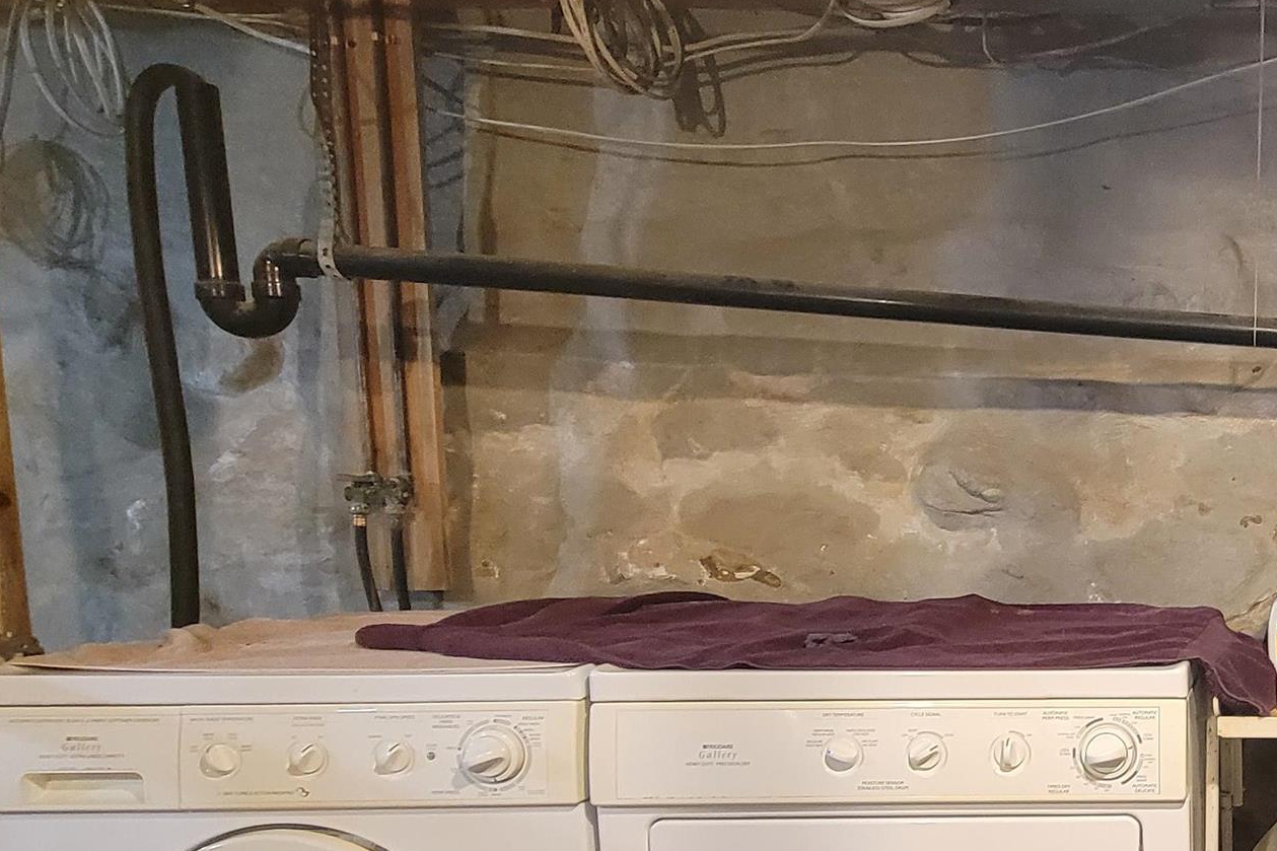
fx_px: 1170
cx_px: 1341
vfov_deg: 39.1
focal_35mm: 33
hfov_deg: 45.8
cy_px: 620
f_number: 2.2
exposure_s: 1/24
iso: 640
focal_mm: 2.2
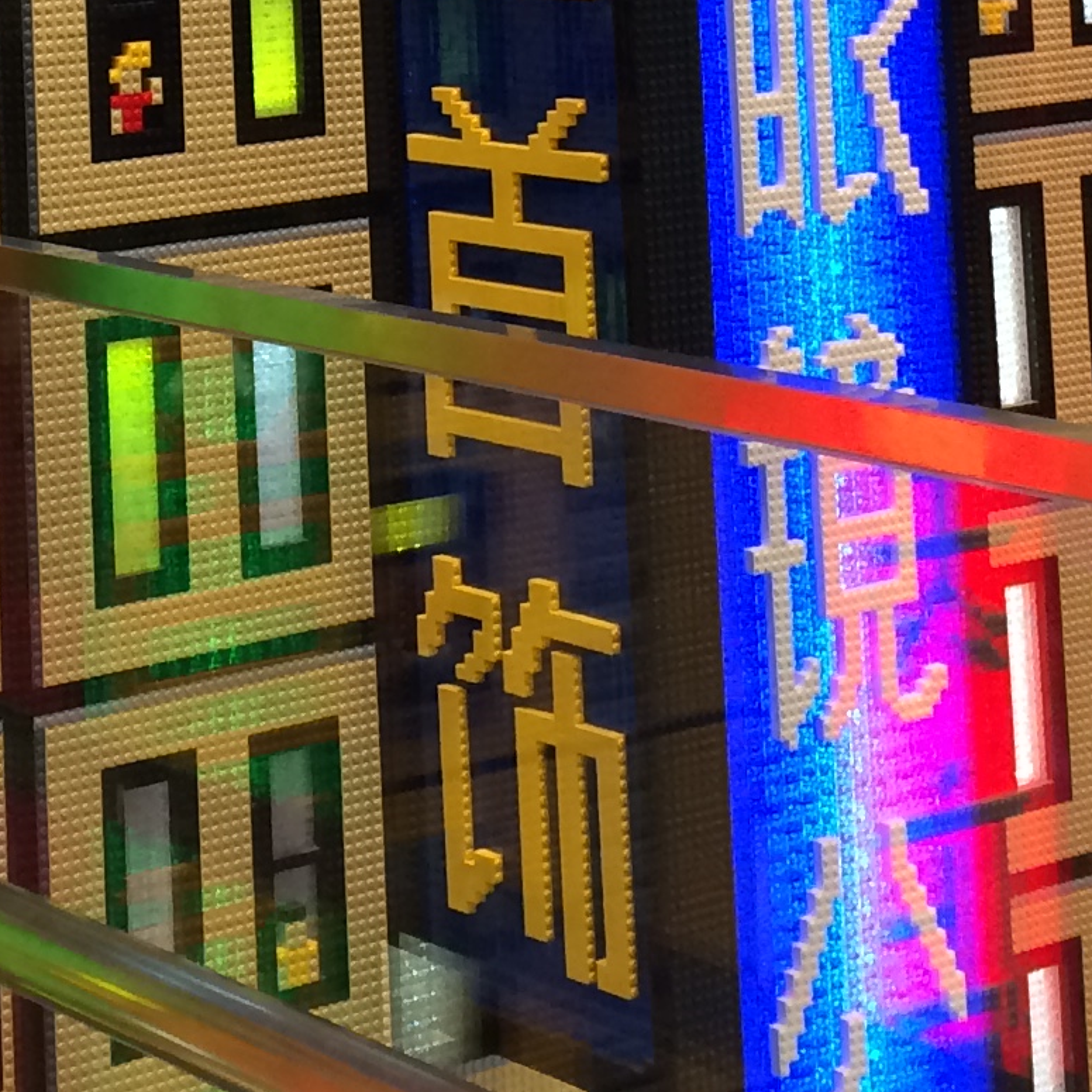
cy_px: -557
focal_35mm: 108
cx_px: 197
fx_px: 3855
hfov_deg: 16.0
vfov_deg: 14.9
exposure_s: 1/33
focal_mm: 4.15
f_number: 2.2
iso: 64
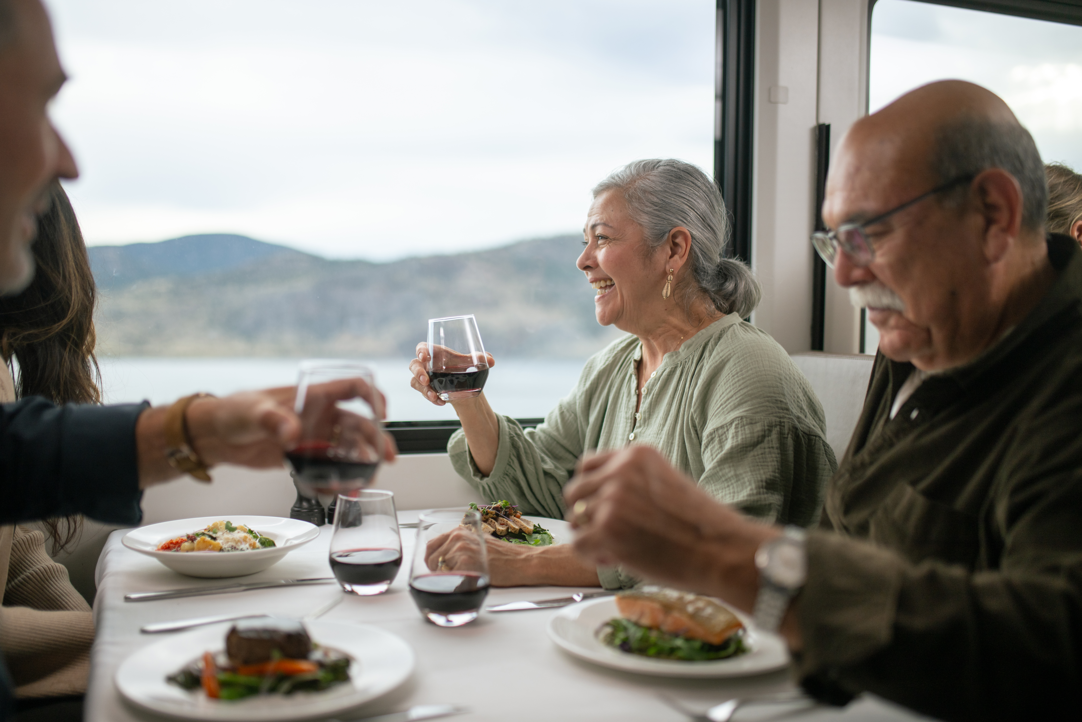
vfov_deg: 37.9
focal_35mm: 35
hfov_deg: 54.4
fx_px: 1052
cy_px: 361
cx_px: 541
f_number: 1.4
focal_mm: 35
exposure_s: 1/640
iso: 125
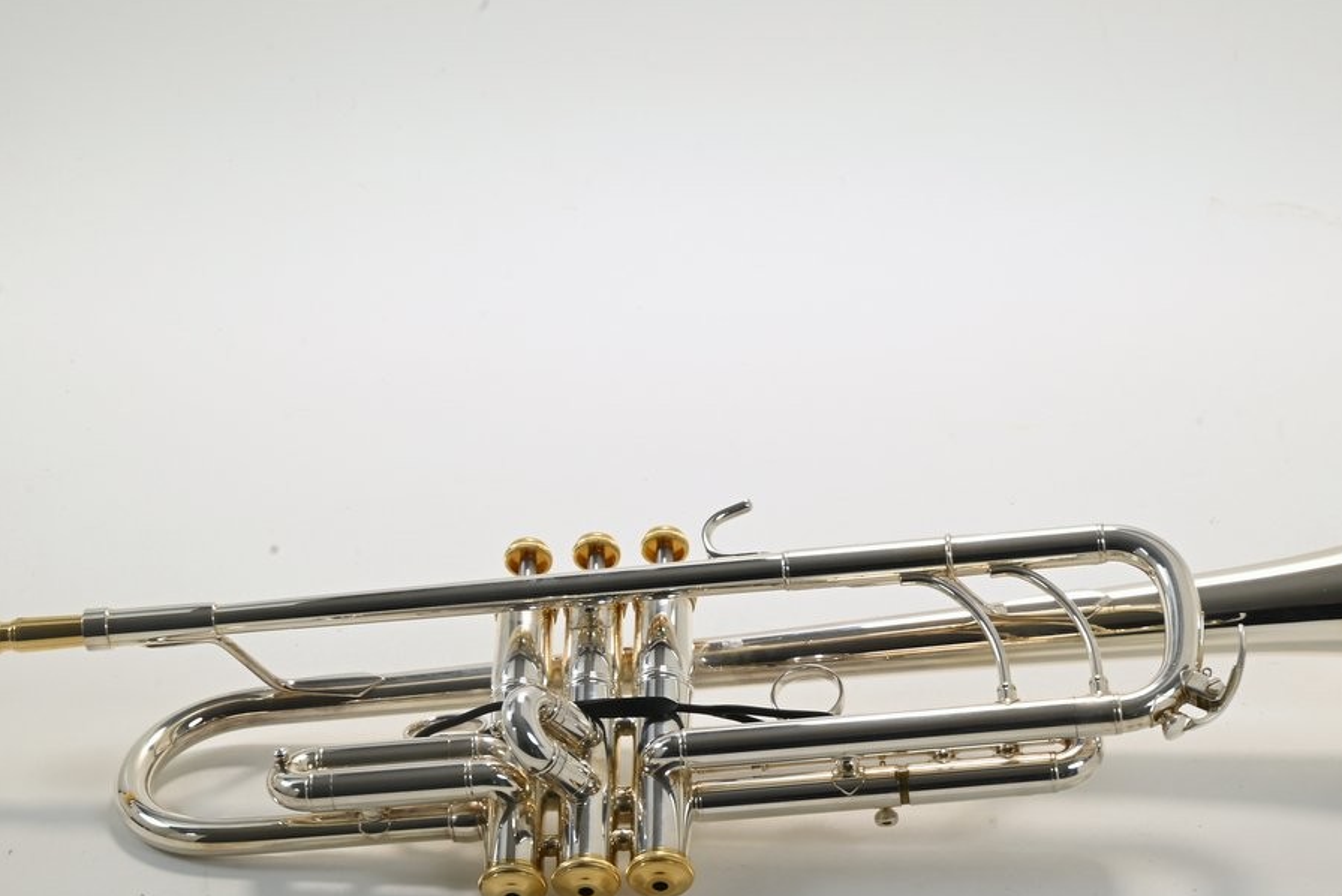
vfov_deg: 16.4
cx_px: 753
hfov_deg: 24.4
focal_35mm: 83
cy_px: 590
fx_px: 3095
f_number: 16
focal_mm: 62
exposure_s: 1/4
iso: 100
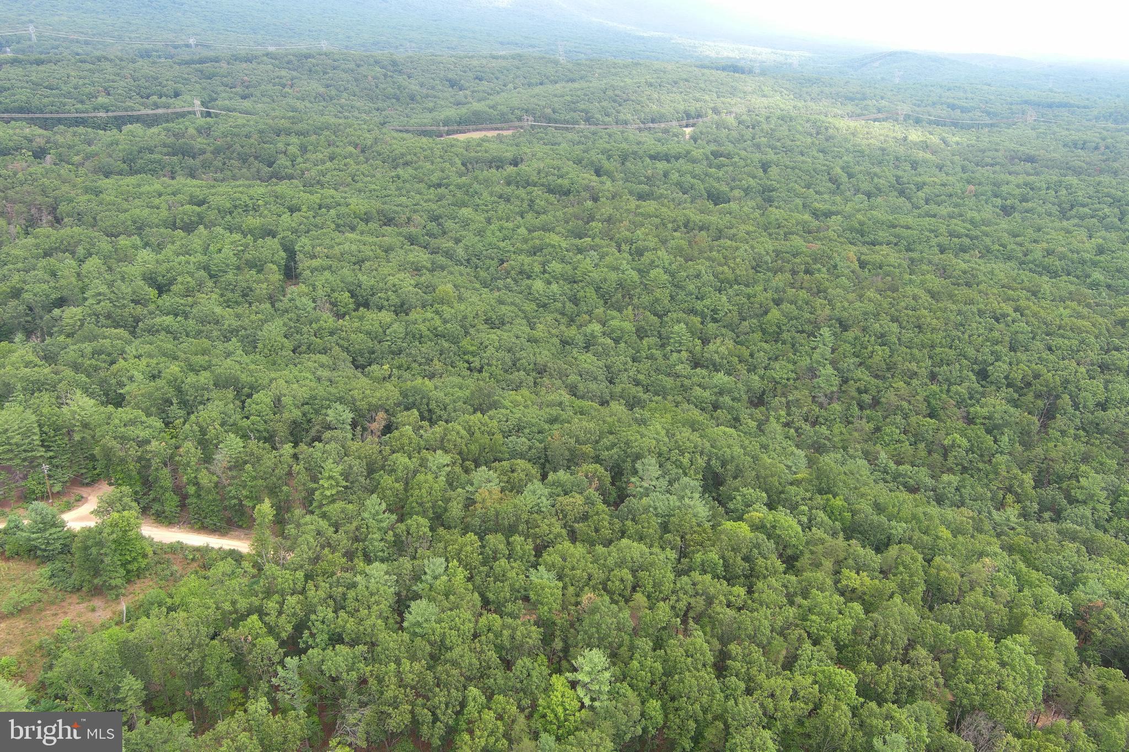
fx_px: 909
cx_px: 564
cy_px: 376
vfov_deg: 45.0
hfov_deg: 63.7
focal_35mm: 29
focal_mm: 10.57
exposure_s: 1/213
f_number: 2.8
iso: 100
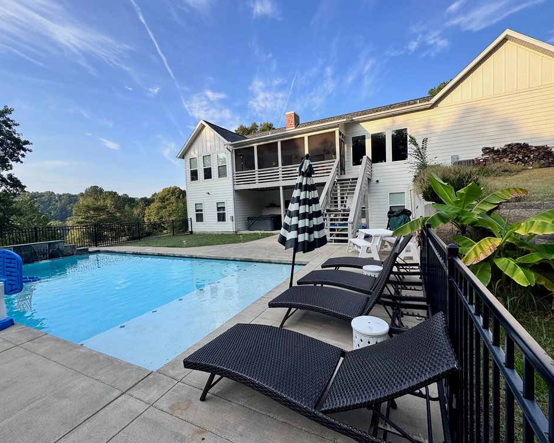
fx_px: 246
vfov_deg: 84.0
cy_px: 219
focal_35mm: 15
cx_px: 283
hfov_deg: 96.8
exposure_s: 1/515
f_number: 2.2
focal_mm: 2.22
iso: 40
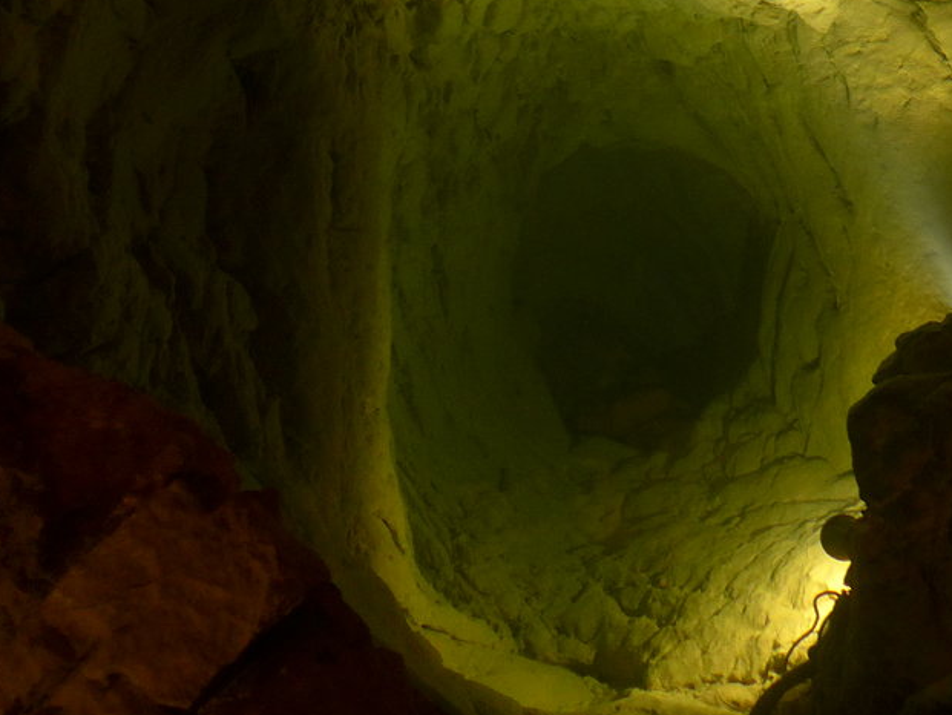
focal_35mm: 56
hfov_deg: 34.2
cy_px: 66
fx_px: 1540
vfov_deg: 25.3
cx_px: 590
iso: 400
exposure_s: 1/8
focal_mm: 6
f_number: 2
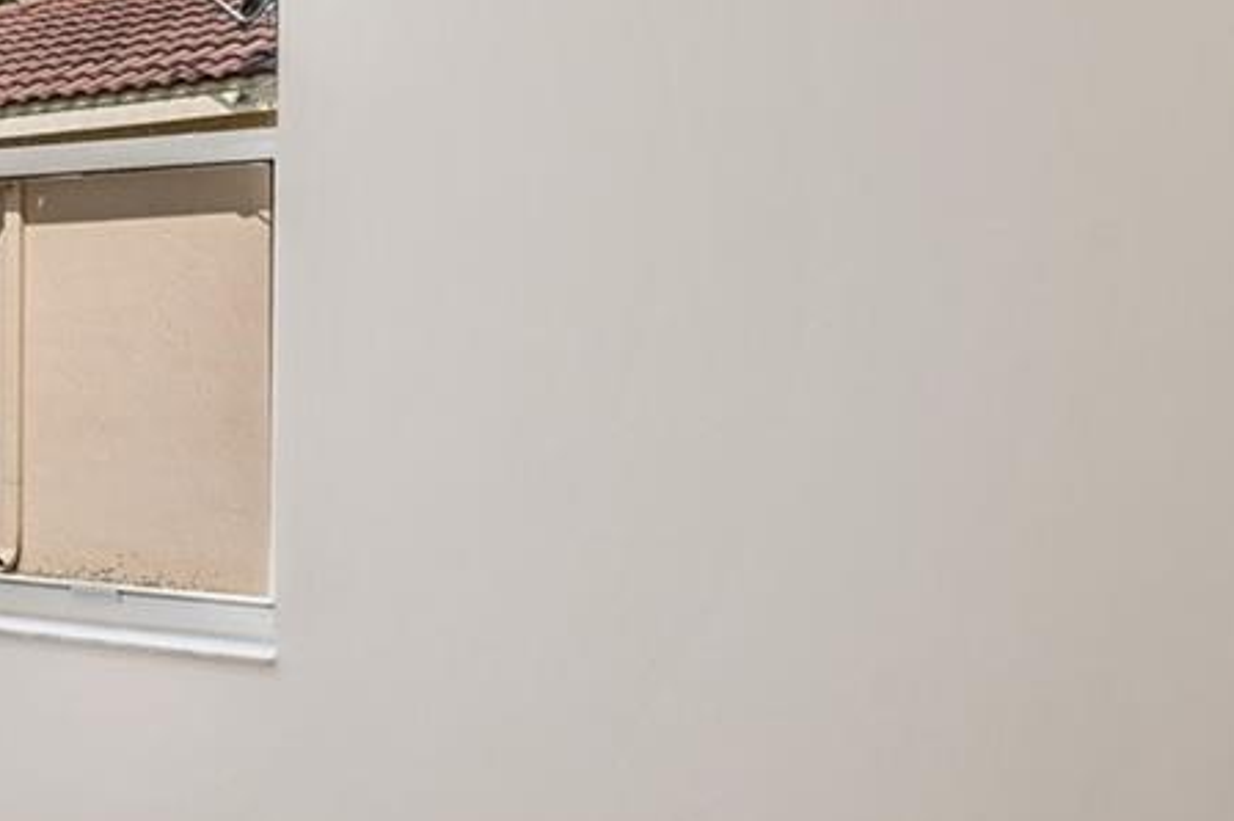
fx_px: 1713
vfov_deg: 26.9
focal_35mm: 50
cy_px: 382
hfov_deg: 26.1
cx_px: -711
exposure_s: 1/20
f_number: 8
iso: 200
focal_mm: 14
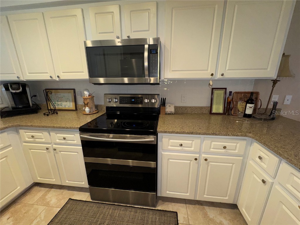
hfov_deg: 102.1
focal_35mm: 14
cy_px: 112
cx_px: 150
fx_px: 121
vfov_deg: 85.7
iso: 80
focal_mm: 2.22
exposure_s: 1/60
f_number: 2.2
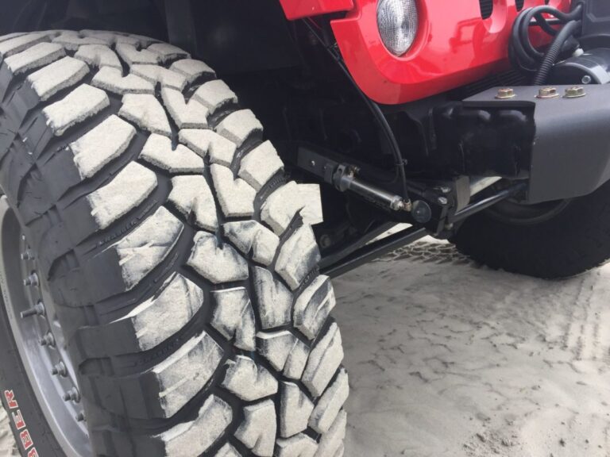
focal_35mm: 29
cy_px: 228
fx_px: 511
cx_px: 305
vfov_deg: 48.2
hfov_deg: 61.7
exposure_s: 1/824
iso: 32
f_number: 2.2
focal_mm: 4.15
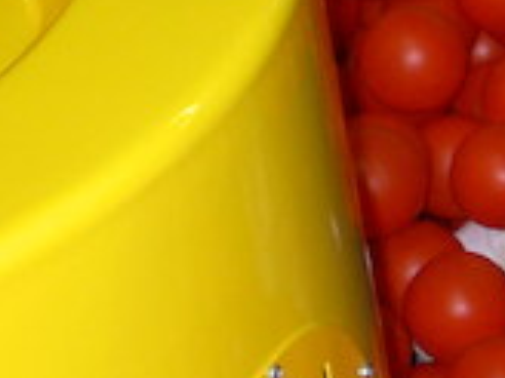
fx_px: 3560
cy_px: -43
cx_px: 818
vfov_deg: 6.1
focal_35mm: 244
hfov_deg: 7.9
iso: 200
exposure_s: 1/80
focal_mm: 12.4
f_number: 4.2
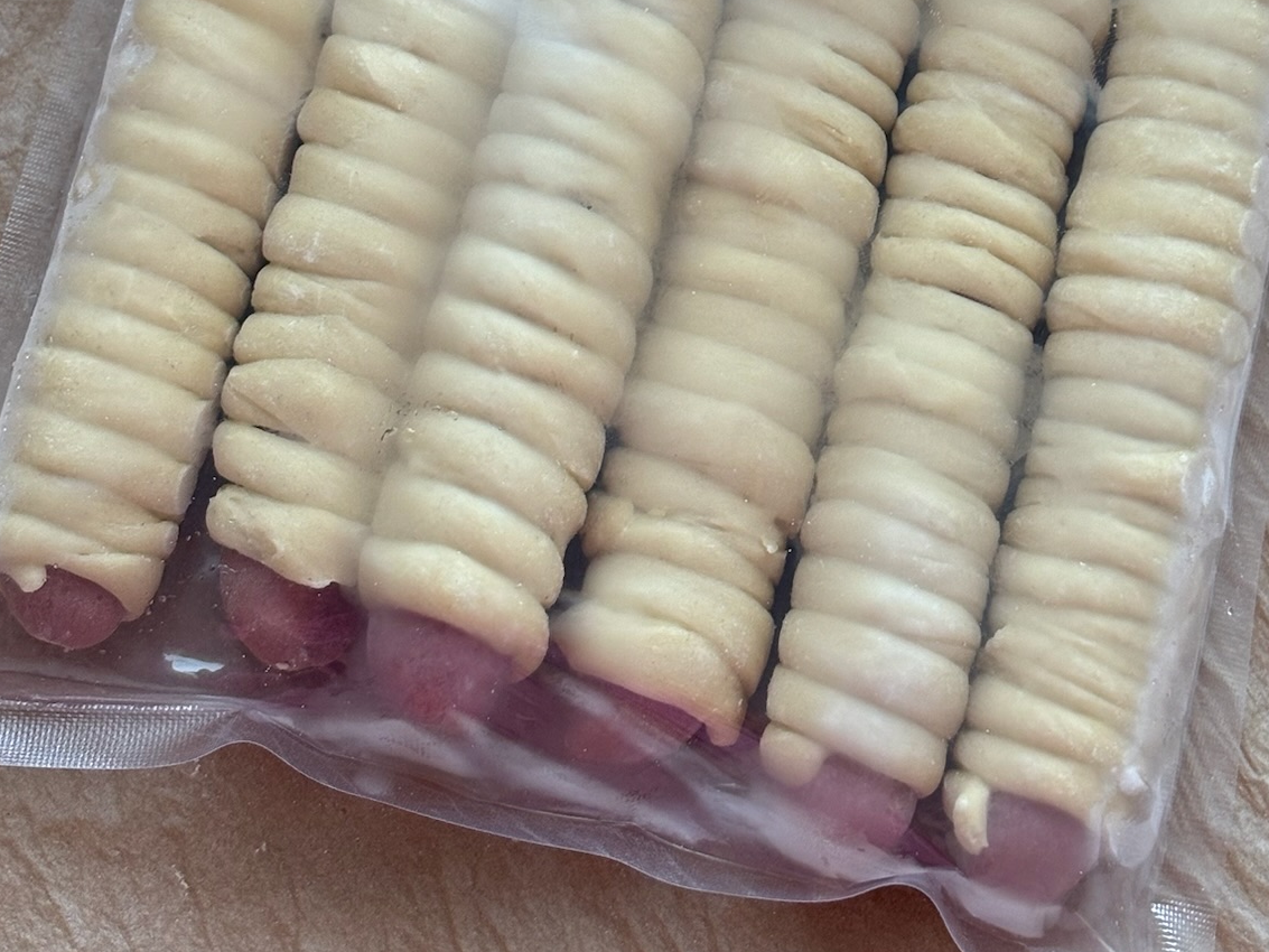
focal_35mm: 94
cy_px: 66
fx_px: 3446
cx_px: 803
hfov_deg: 20.8
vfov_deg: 15.5
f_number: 1.6
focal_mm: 5.96
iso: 64
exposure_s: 1/60
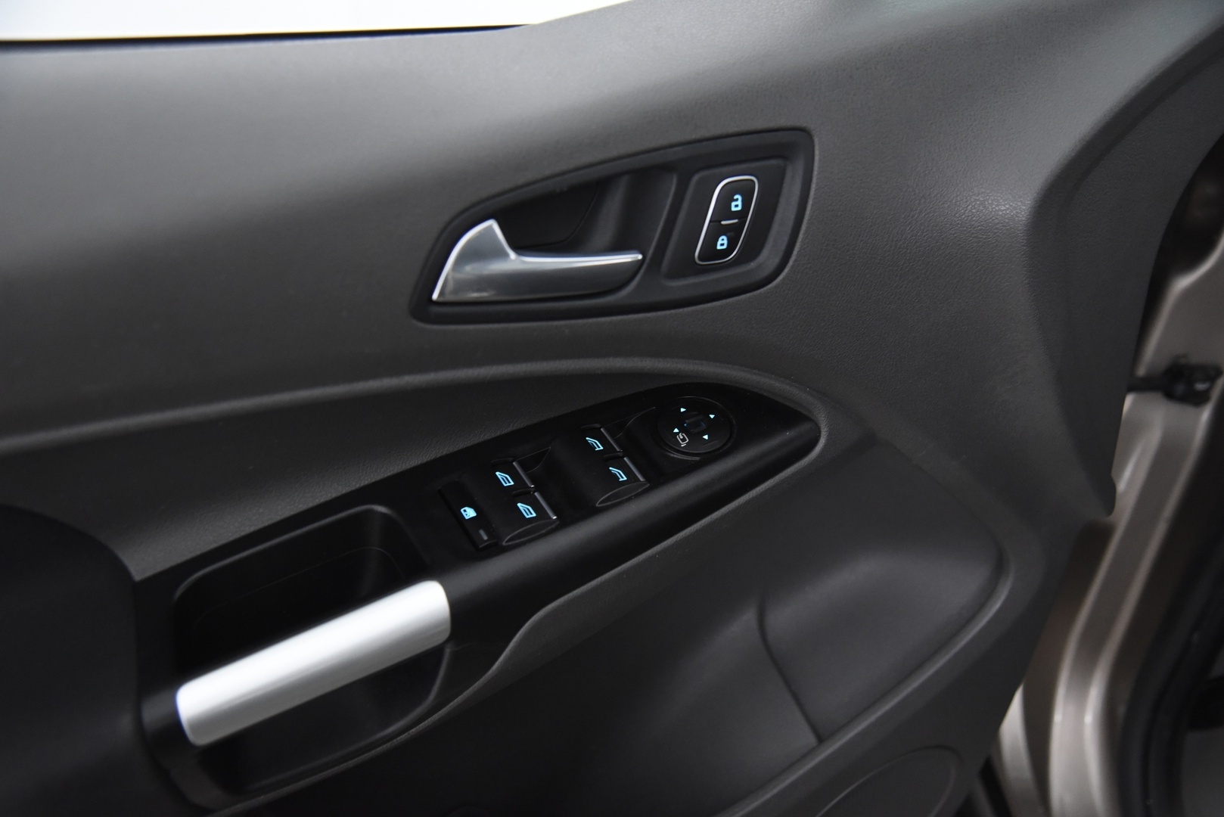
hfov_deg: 48.4
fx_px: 1360
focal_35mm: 40
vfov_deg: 33.4
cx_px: 612
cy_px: 408
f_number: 4
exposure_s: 1/30
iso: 4000
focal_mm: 40
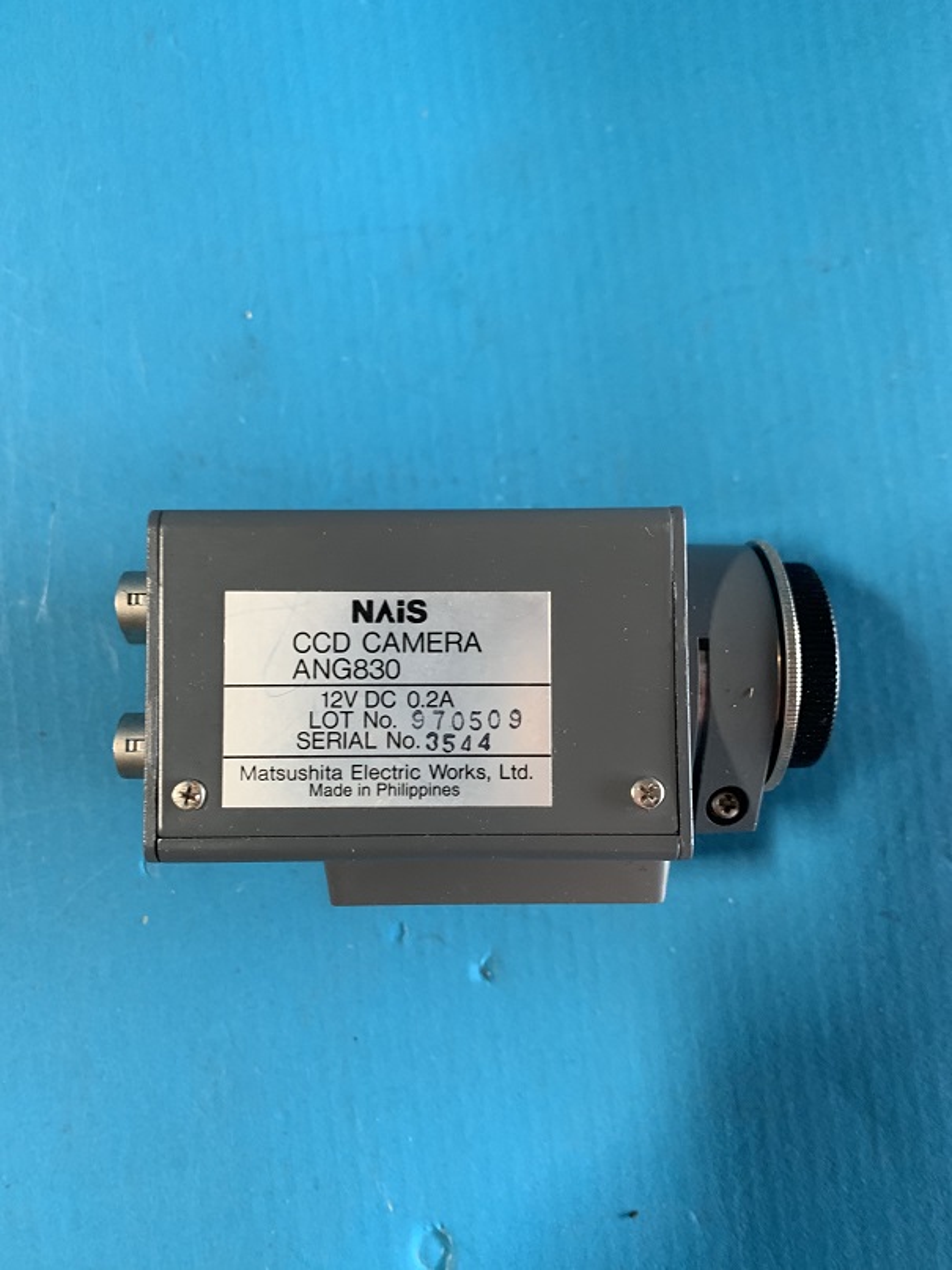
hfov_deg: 53.1
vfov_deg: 67.3
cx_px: 476
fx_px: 954
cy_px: 635
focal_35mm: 26
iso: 250
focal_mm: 4.25
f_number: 1.8
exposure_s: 1/60
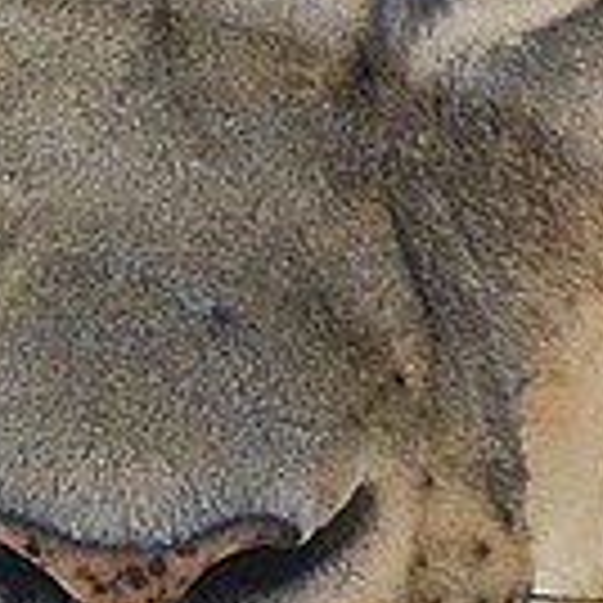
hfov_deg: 0.6
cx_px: -72
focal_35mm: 2833
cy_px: 1238
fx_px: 55833
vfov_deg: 0.6
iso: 400
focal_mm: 280
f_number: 7.1
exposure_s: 1/640
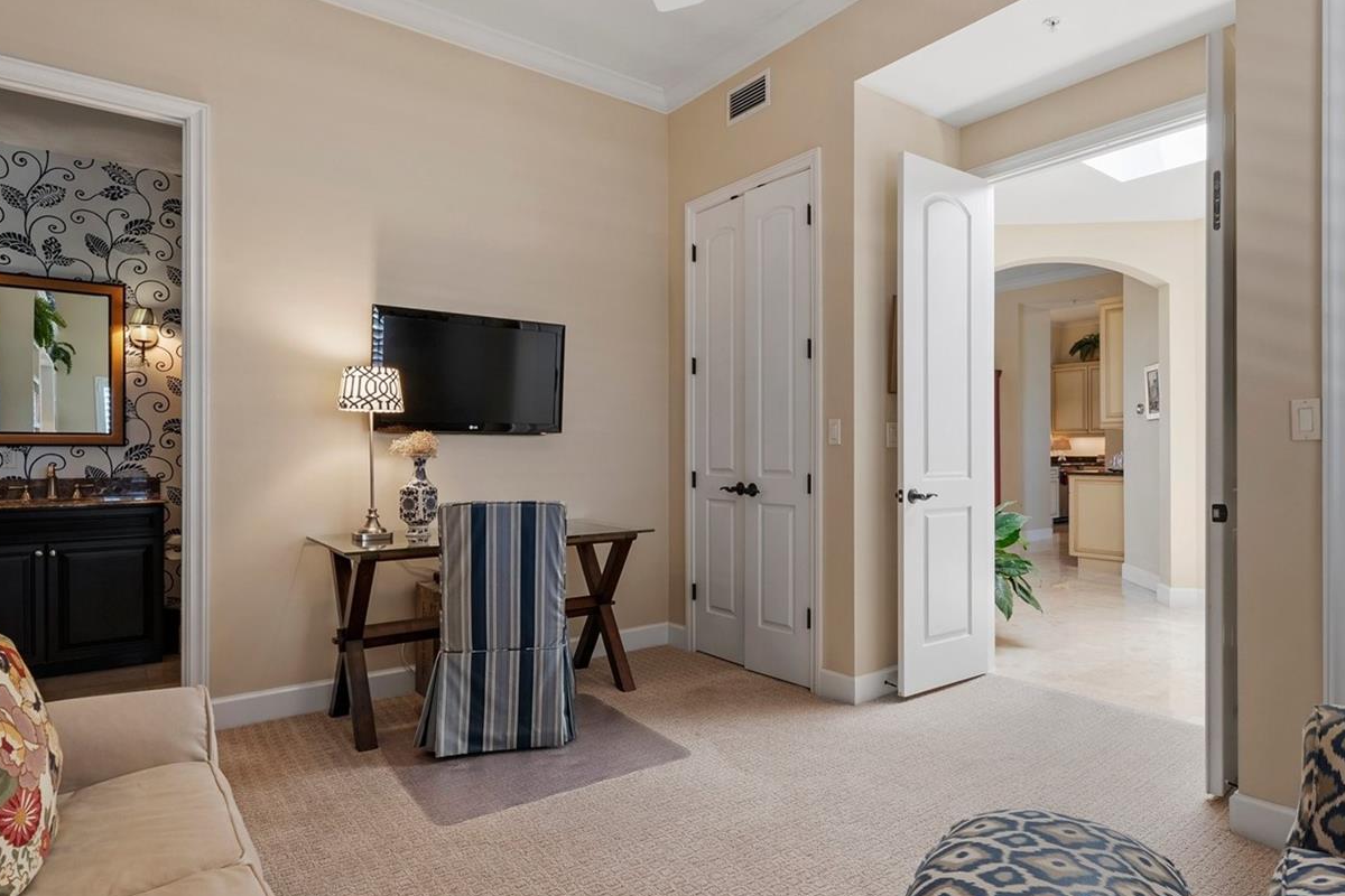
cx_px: 754
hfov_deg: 83.6
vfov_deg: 61.9
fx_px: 747
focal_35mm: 20
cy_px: 434
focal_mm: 15
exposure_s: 1/1.67
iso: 250
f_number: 9
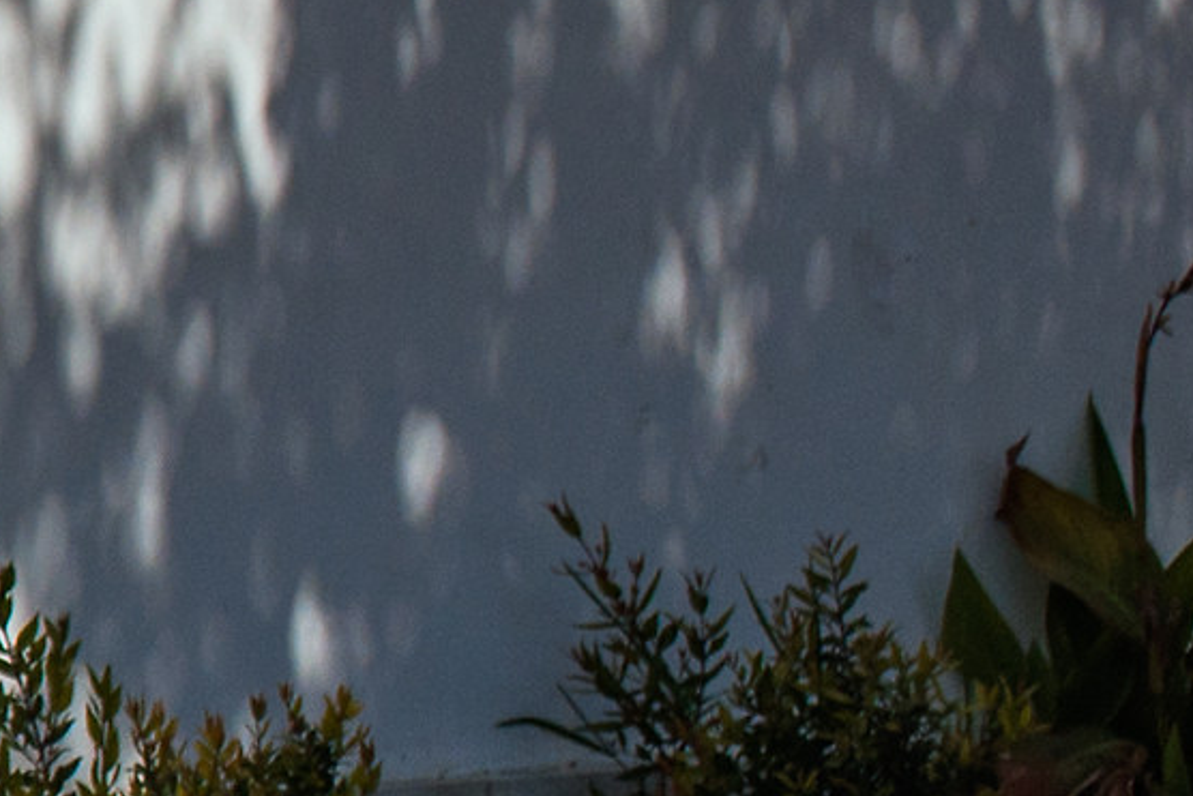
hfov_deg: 3.9
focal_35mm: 517
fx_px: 17136
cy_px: 1030
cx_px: -1285
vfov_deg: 2.7
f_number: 8
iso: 200
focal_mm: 80
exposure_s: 1/400
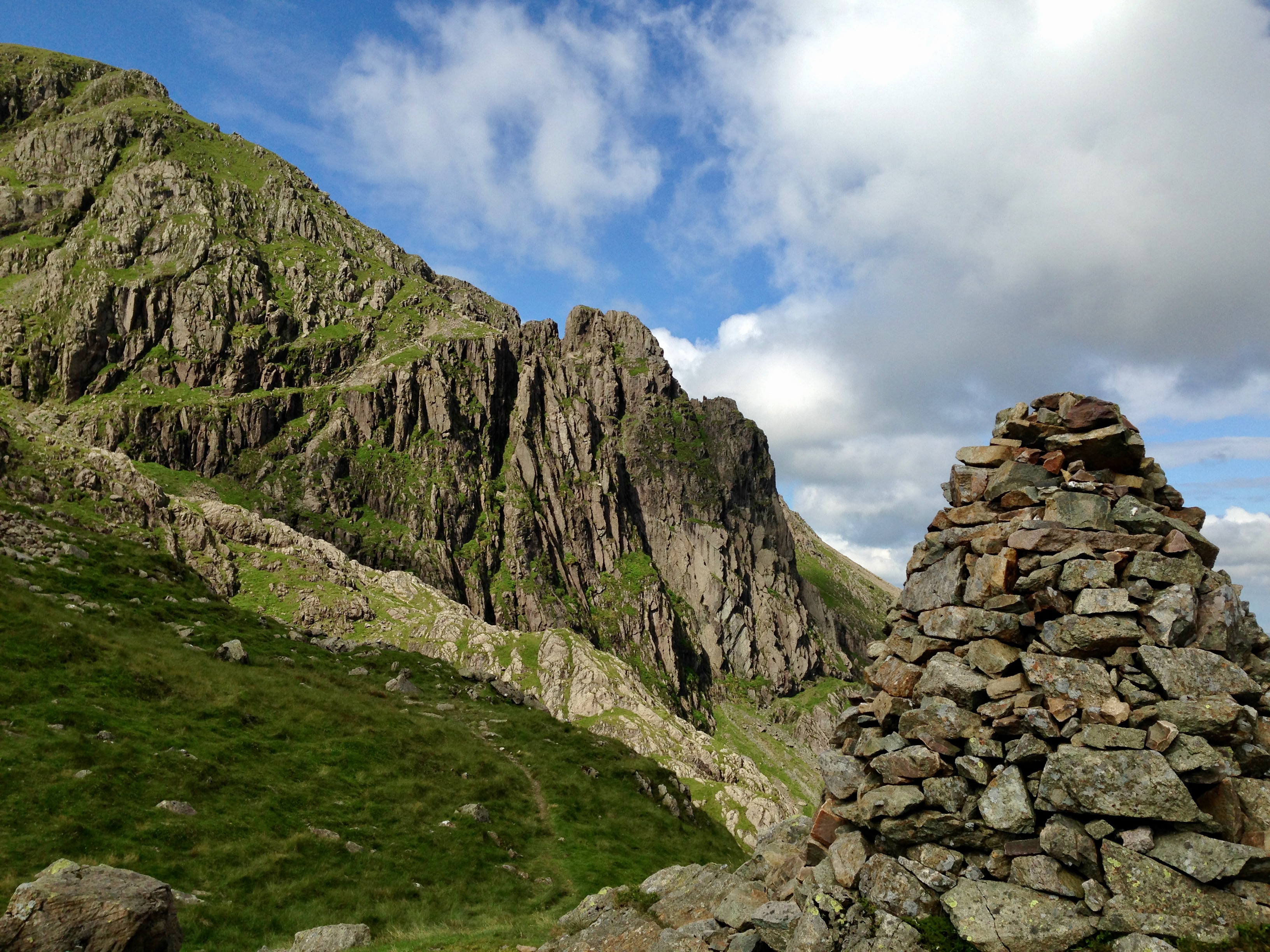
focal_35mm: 33
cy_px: 476
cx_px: 635
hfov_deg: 55.4
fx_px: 1211
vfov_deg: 42.9
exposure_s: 1/1808
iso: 50
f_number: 2.4
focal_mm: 4.12
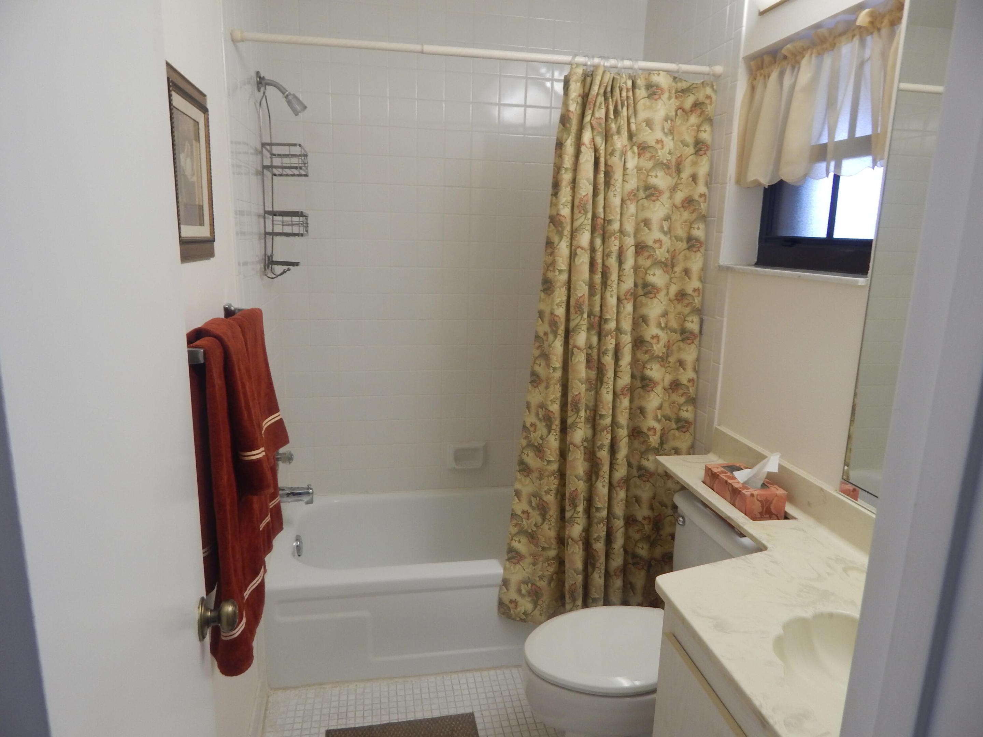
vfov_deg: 61.1
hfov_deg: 76.4
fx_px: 625
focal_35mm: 22
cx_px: 492
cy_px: 368
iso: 125
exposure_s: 1/30
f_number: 3
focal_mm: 4
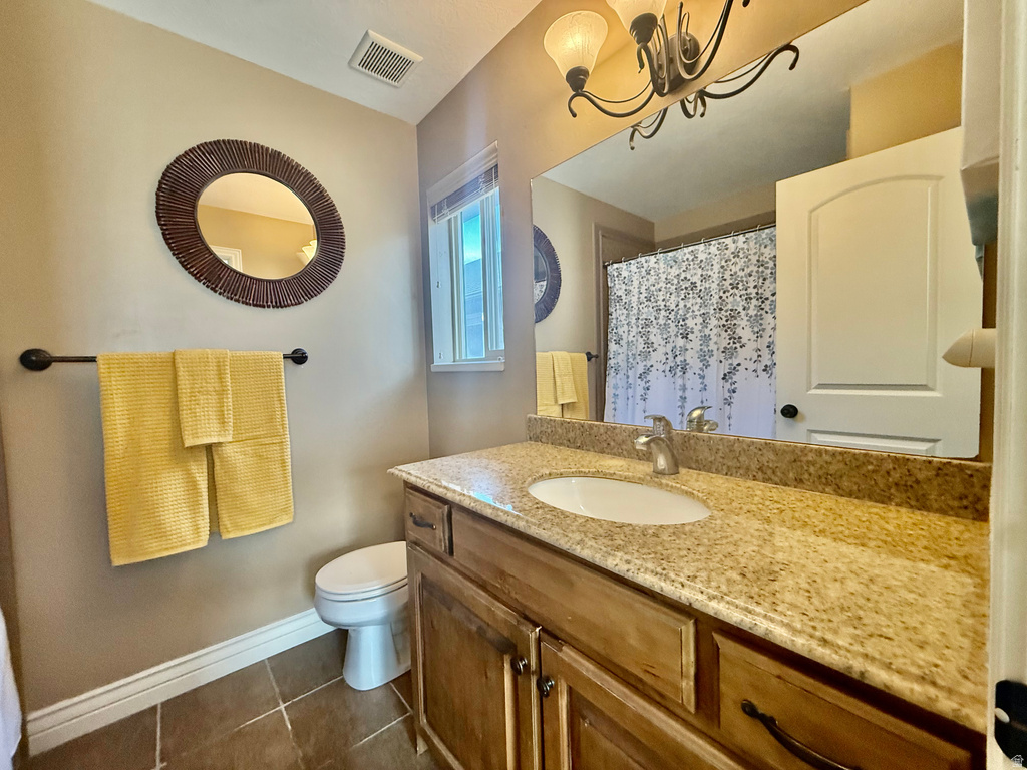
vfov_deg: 85.7
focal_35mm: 14
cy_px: 385
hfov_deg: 102.1
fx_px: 415
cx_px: 514
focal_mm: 2.22
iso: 400
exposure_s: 1/120
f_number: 2.2
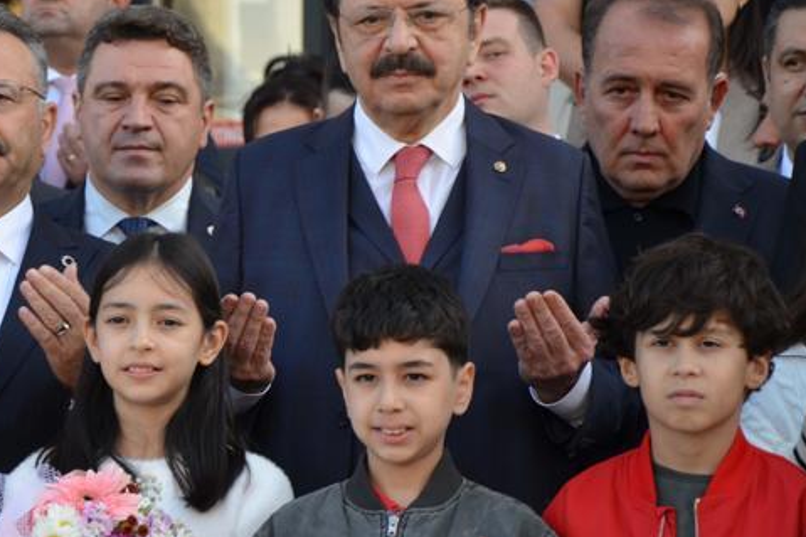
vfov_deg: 5.8
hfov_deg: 8.7
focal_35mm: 236
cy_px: 293
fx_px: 5282
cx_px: 194
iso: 200
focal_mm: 98
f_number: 5.6
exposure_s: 1/125
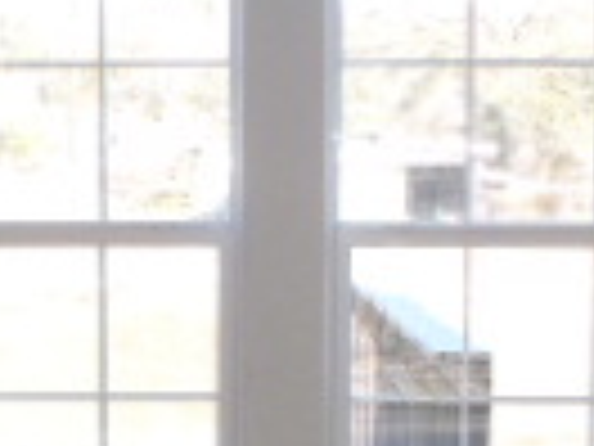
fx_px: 2334
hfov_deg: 14.4
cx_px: 68
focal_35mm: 136
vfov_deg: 10.8
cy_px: 482
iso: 250
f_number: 3.9
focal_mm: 5
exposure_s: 1/125
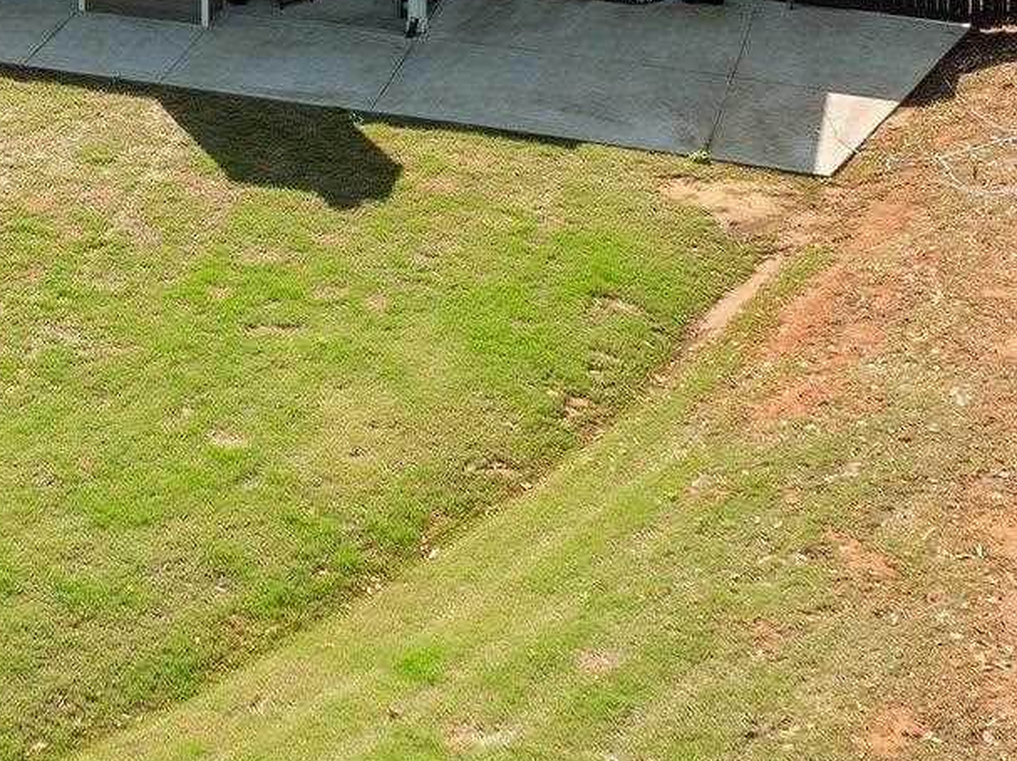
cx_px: 2
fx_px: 2377
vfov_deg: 17.9
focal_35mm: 81
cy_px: 81
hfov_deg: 23.2
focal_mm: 12.29
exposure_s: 1/50
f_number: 4.5
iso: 100
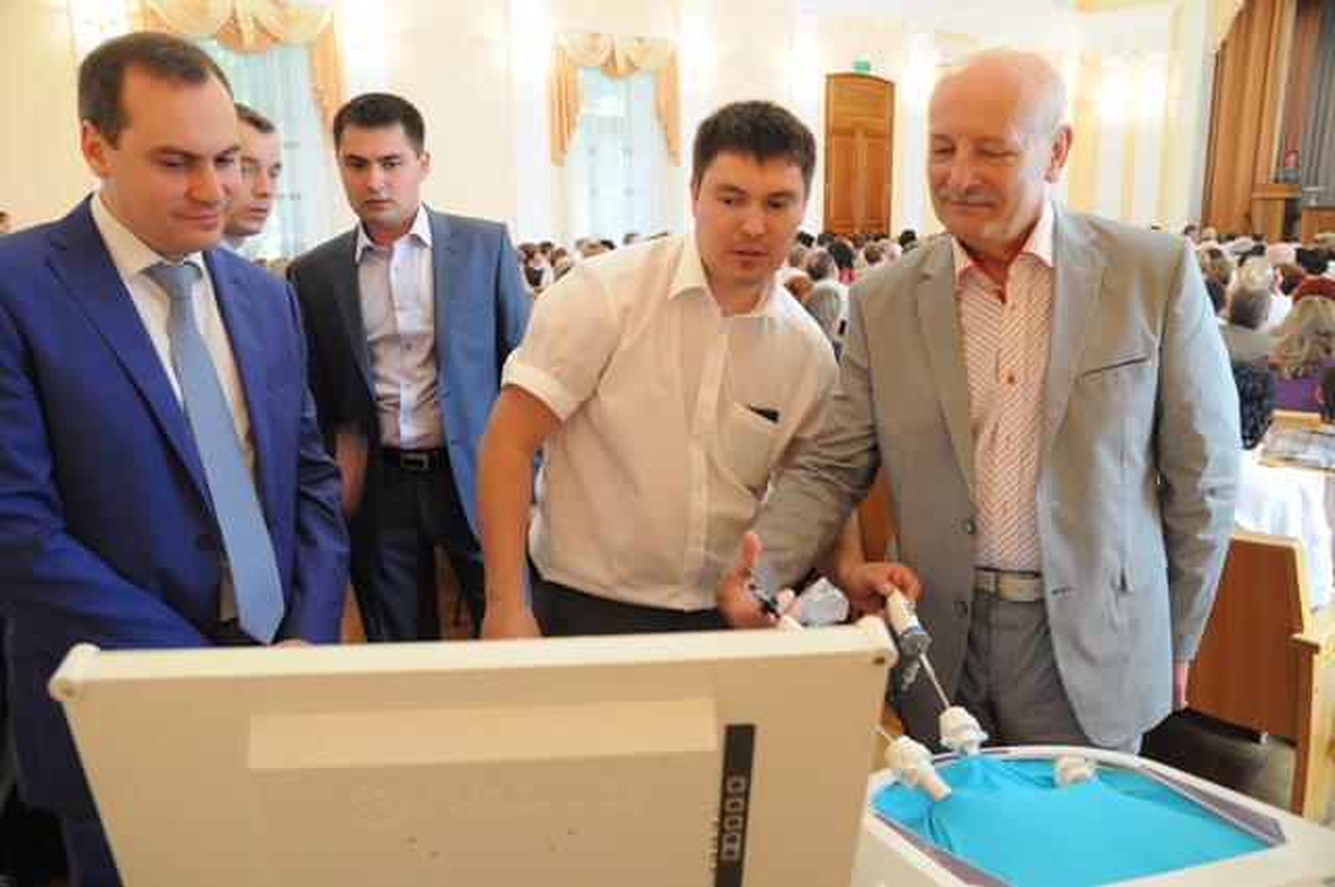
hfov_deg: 70.5
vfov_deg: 50.3
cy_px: 444
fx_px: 944
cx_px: 668
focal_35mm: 26
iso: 640
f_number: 4.5
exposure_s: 1/15
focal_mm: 17
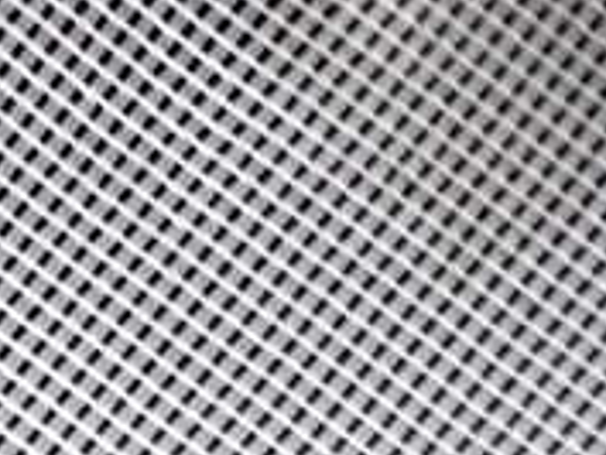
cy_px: -274
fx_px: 5939
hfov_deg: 5.8
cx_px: 469
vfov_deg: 4.4
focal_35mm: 339
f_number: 4.9
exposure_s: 1/25
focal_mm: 18
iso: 800
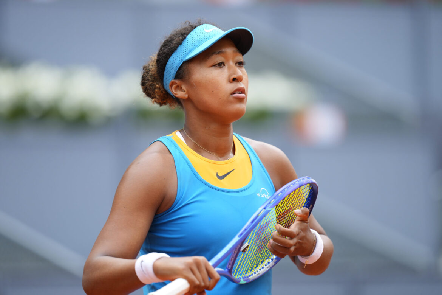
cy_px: 148
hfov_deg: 5.2
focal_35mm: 400
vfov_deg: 3.4
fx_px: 4911
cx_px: 221
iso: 400
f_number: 2.8
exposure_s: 1/1000
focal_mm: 400
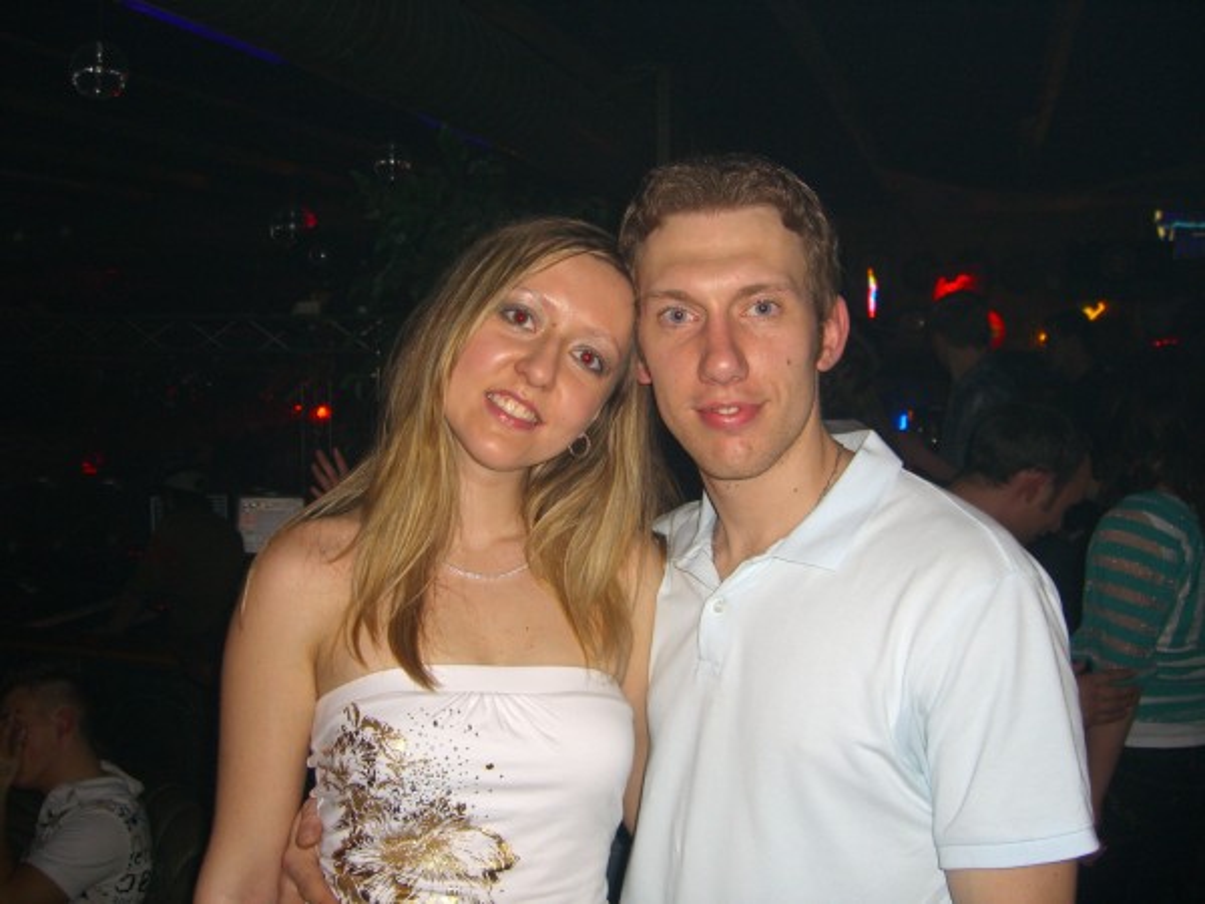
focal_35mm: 38
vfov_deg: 37.7
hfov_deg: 49.0
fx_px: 1323
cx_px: 602
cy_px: 452
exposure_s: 1/60
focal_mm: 7.9
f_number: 2.8
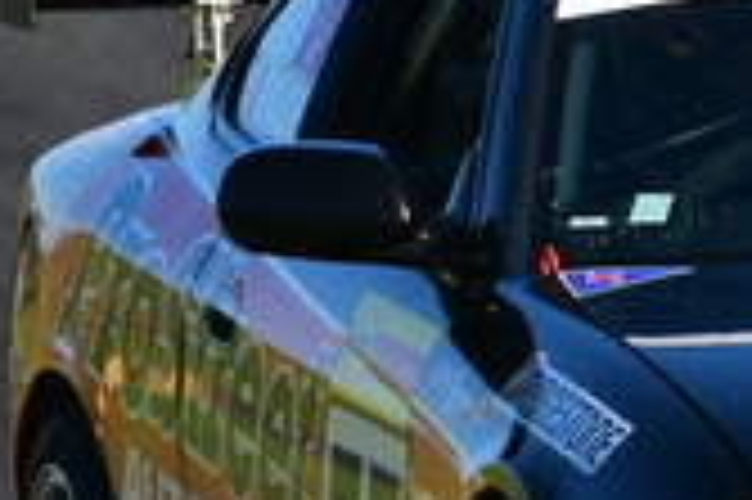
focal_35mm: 3592
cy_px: 142
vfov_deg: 0.4
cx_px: 1171
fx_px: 74958
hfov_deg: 0.6
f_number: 11
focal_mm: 500
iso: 500
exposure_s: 1/640
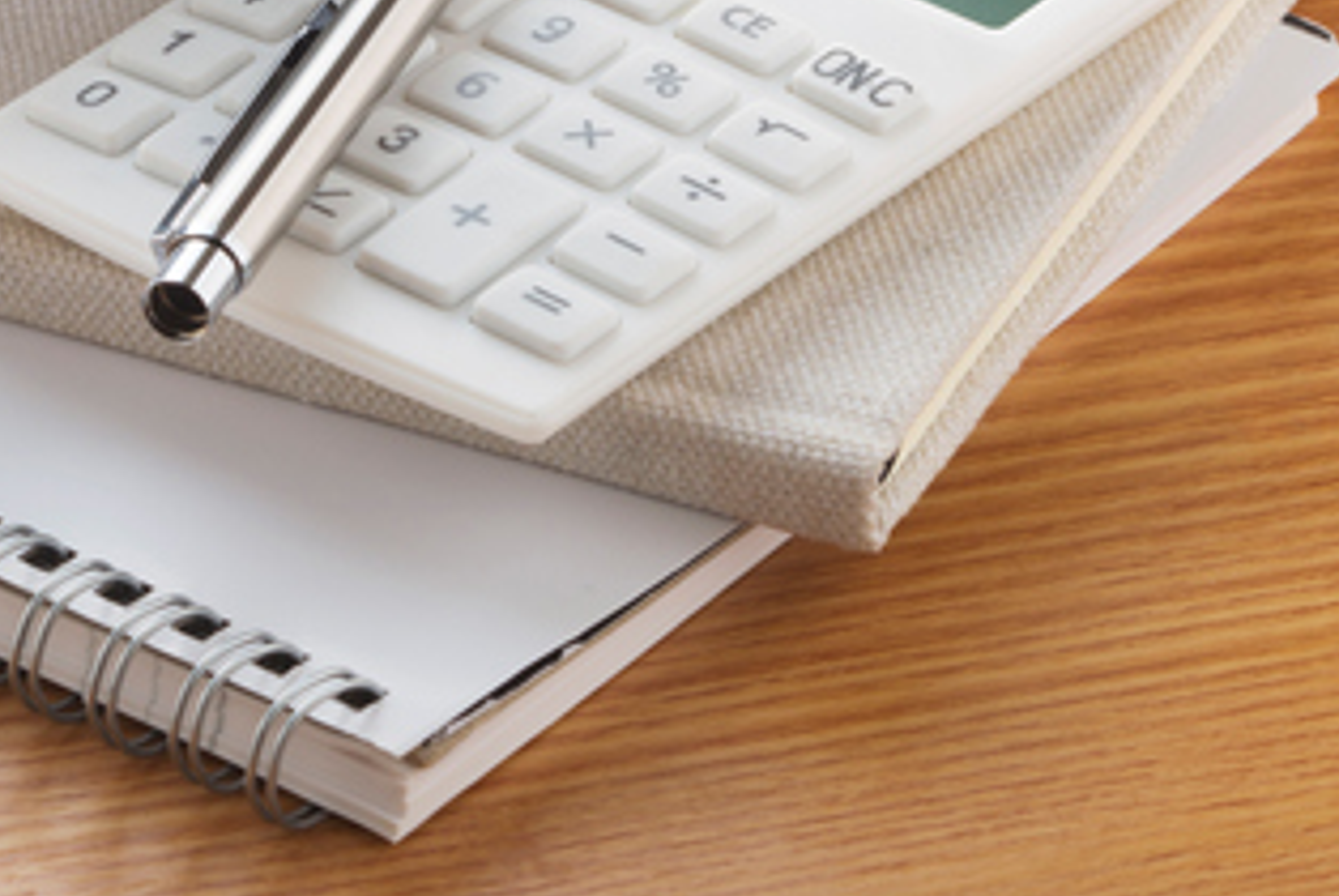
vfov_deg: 5.7
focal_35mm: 242
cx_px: 17
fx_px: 9009
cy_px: -58
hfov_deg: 8.5
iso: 100
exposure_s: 1/160
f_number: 22
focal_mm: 105
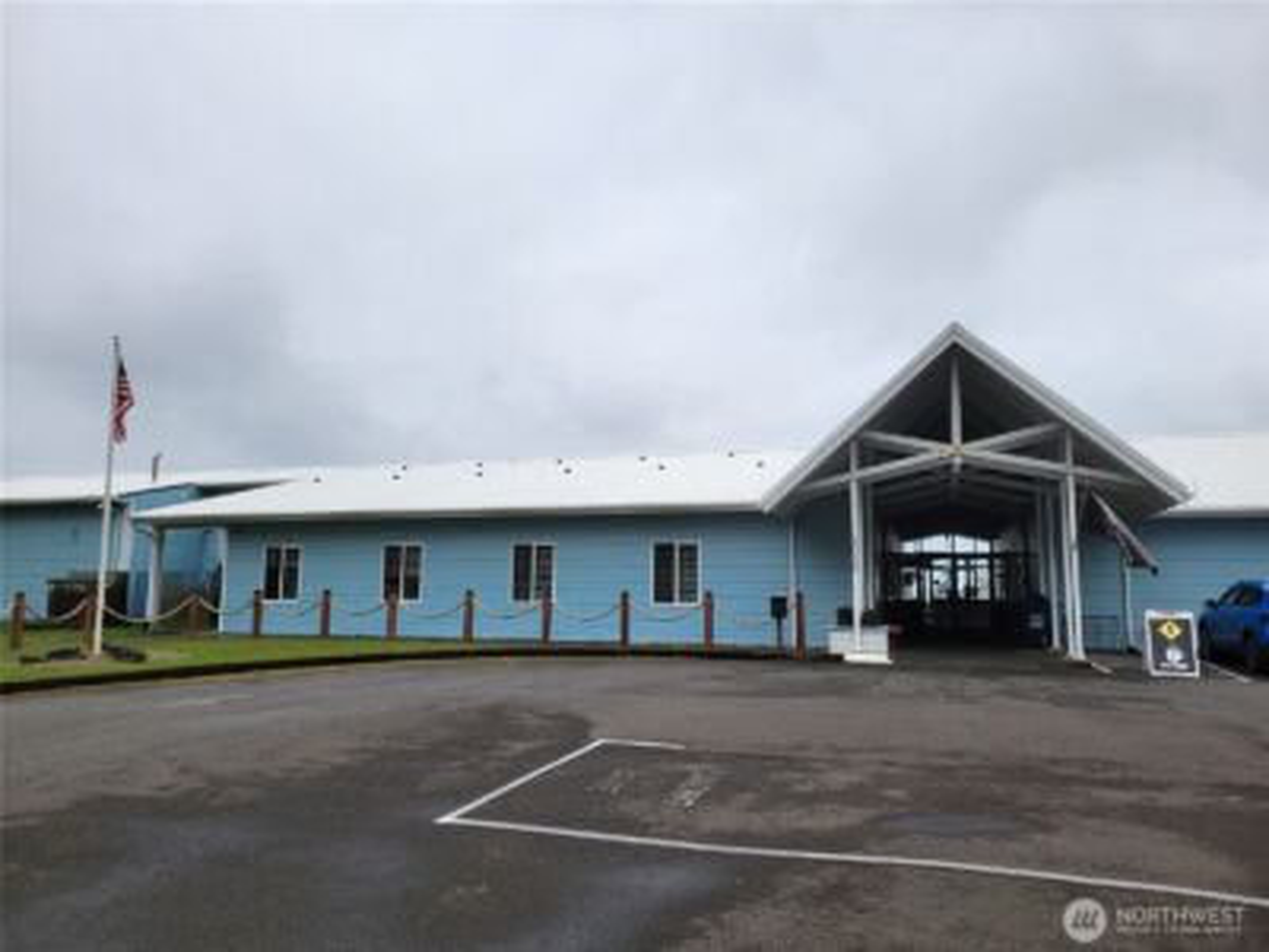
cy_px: 476
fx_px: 953
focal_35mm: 26
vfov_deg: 53.1
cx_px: 634
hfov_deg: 67.3
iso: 40
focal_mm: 5.4
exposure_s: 1/1659
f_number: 1.8
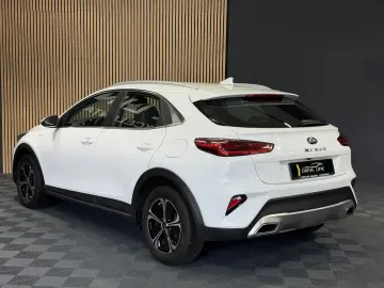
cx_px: 192
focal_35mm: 48
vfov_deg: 30.3
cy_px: 144
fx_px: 532
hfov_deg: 39.7
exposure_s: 1/100
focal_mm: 6.76
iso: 50
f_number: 1.78
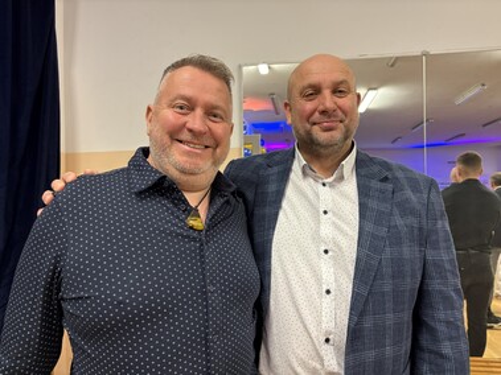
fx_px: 376
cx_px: 250
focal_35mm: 26
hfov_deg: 67.3
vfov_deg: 53.0
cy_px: 188
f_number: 1.6
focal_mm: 5.96
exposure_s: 1/50
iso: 200
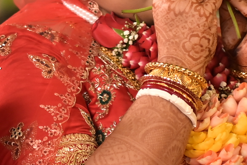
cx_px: -92
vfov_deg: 4.6
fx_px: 2053
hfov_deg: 6.8
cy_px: 11
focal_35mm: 299
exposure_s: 1/400
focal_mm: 50
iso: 640
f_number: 1.6
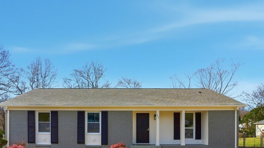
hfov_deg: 86.5
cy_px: 105
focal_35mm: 20
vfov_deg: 54.0
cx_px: 122
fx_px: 140
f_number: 6.3
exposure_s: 1/8000
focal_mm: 10
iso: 100
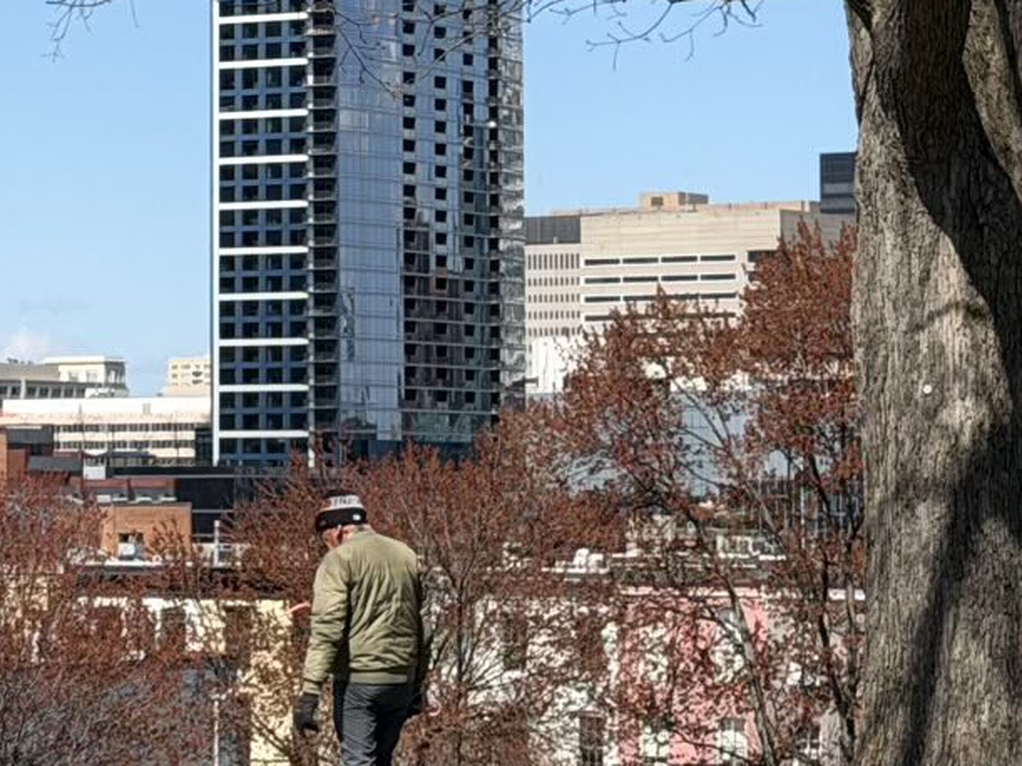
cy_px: -15
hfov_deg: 12.2
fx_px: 4752
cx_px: 152
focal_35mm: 161
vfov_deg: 9.2
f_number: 1.78
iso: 64
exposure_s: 1/5587
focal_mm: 6.76
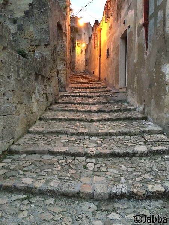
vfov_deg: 61.7
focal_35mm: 29
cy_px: 112
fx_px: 189
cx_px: 84
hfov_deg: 48.2
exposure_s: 1/20
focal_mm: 4.15
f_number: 2.2
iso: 250
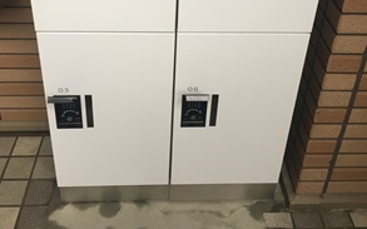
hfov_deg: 47.2
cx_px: 180
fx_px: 420
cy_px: -5
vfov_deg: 28.5
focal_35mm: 42
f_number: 2.2
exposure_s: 1/30
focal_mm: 4.15
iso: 25
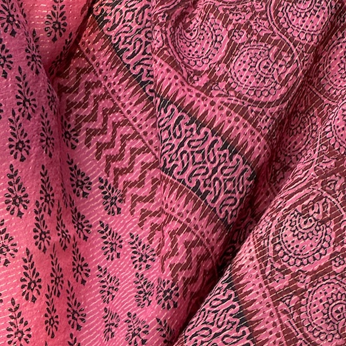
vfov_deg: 9.4
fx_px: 2081
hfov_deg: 9.5
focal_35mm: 184
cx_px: 93
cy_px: 405
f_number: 2.8
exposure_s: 1/105
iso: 25
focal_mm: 9
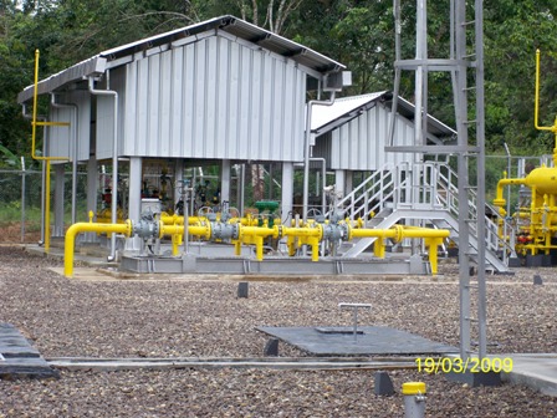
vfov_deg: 14.1
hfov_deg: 18.7
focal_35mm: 105
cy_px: 209
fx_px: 1690
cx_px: 278
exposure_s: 1/125
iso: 64
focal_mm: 18.8
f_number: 5.7
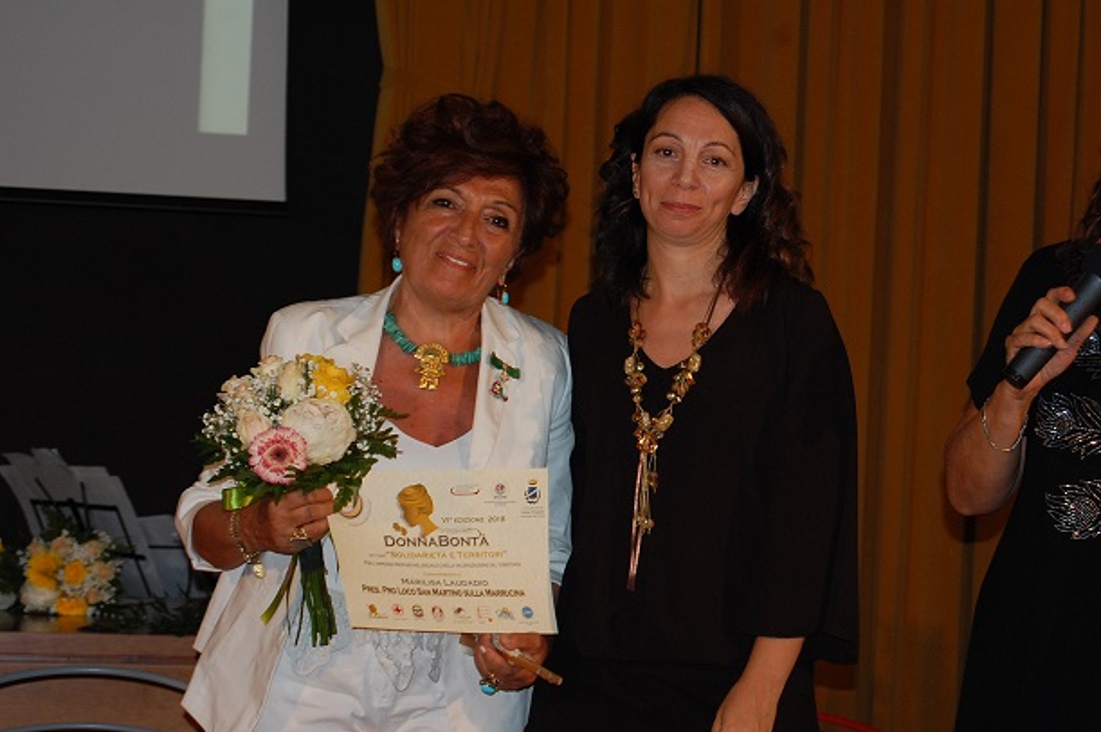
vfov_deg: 13.4
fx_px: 3104
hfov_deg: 20.1
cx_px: 611
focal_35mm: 102
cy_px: 297
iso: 400
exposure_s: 1/60
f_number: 5.6
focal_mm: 55
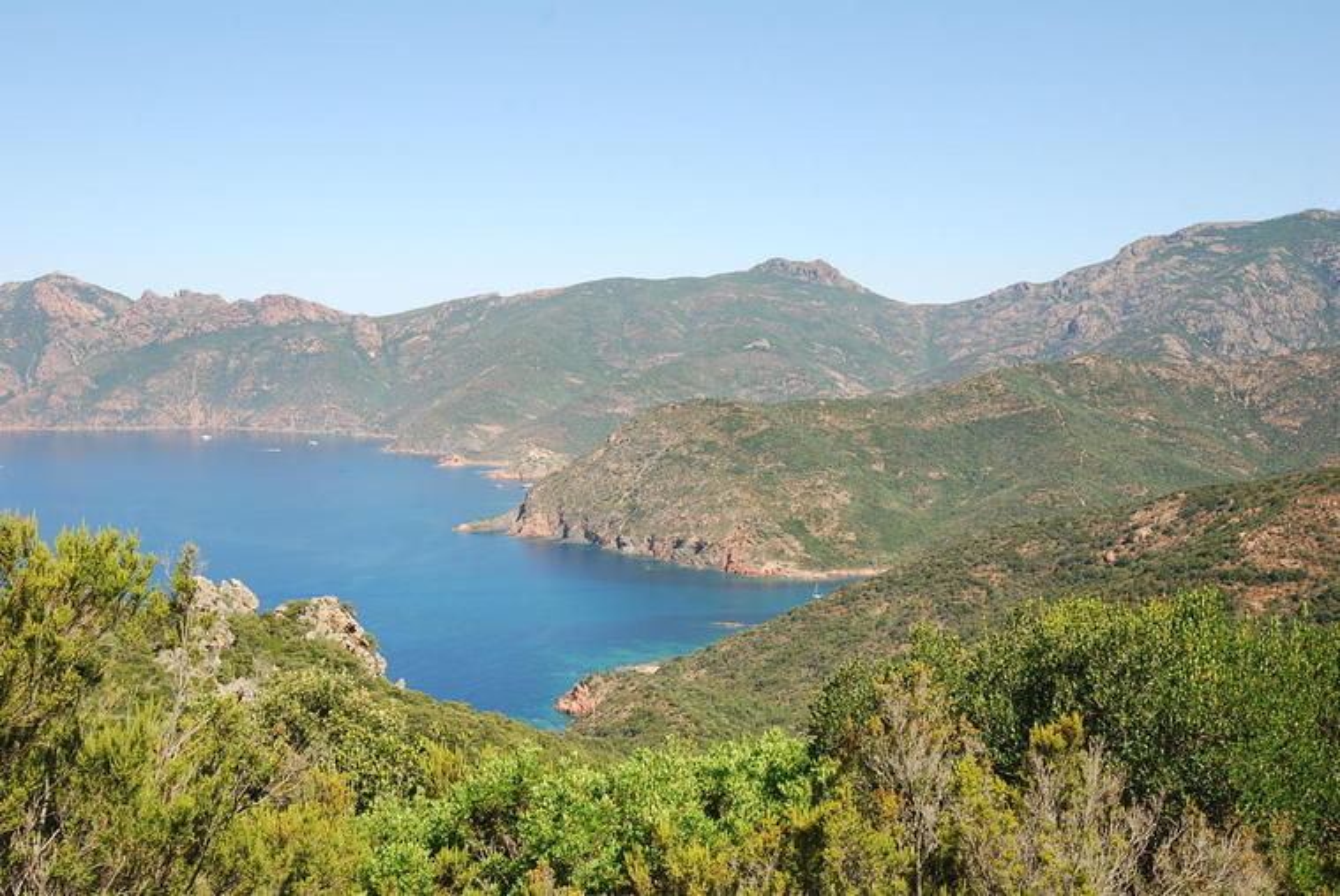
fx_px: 1342
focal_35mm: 36
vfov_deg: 37.0
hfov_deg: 53.1
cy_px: 448
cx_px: 670
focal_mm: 24
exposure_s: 1/160
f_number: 9
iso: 200
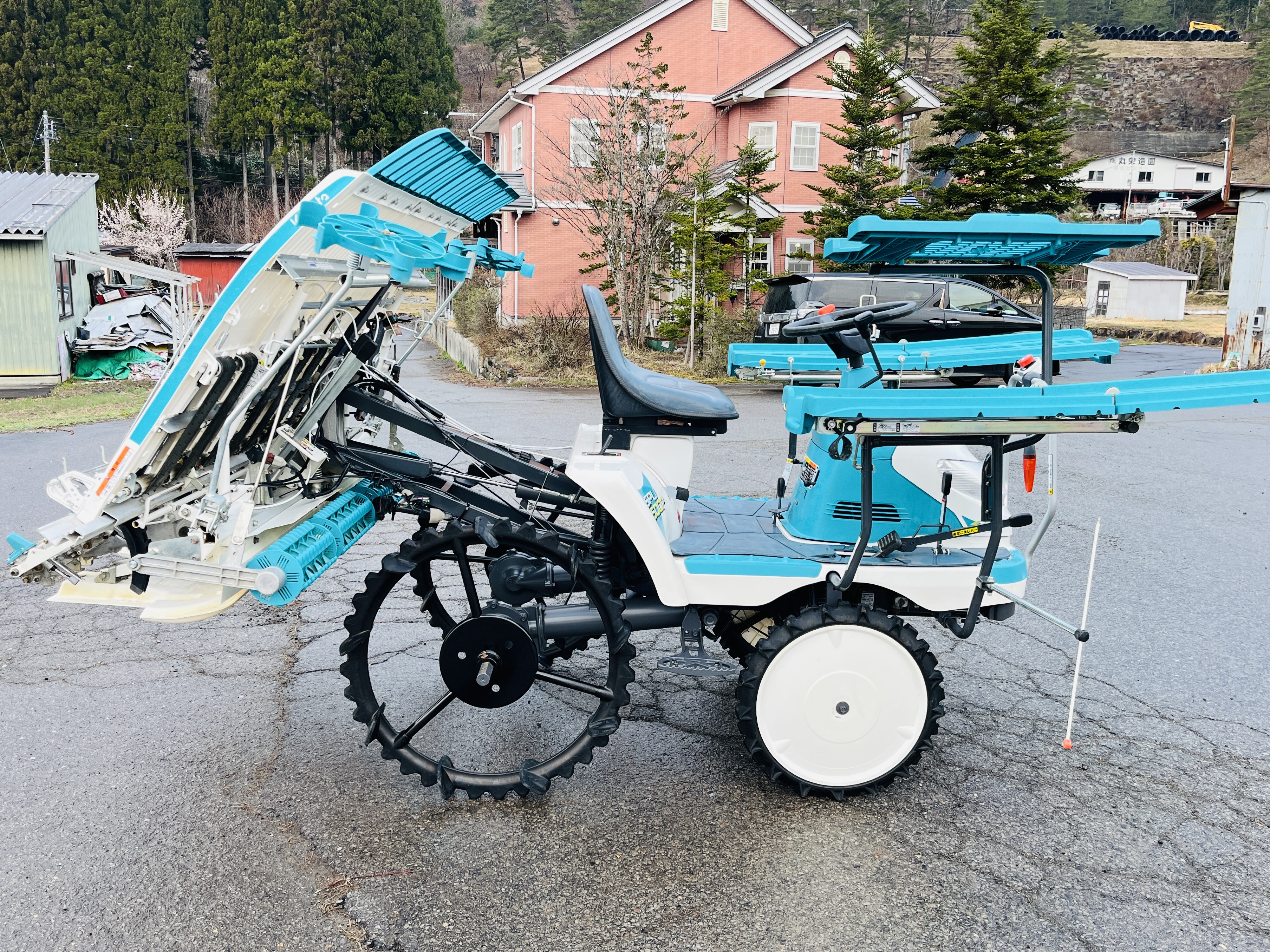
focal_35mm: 29
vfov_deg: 48.2
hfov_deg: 61.7
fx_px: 1064
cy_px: 436
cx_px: 648
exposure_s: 1/122
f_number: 1.6
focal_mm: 5.1
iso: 50
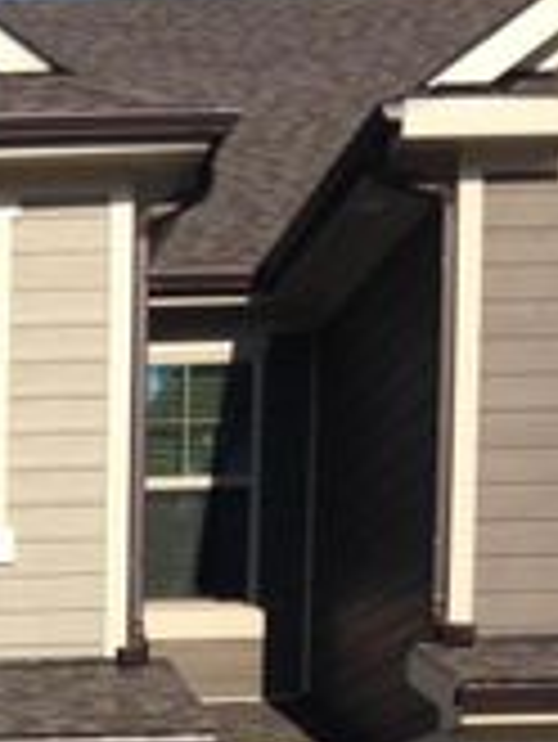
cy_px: 1288
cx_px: -508
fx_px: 2855
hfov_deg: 10.4
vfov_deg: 13.5
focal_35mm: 133
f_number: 2.4
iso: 50
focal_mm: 4.12
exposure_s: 1/2463
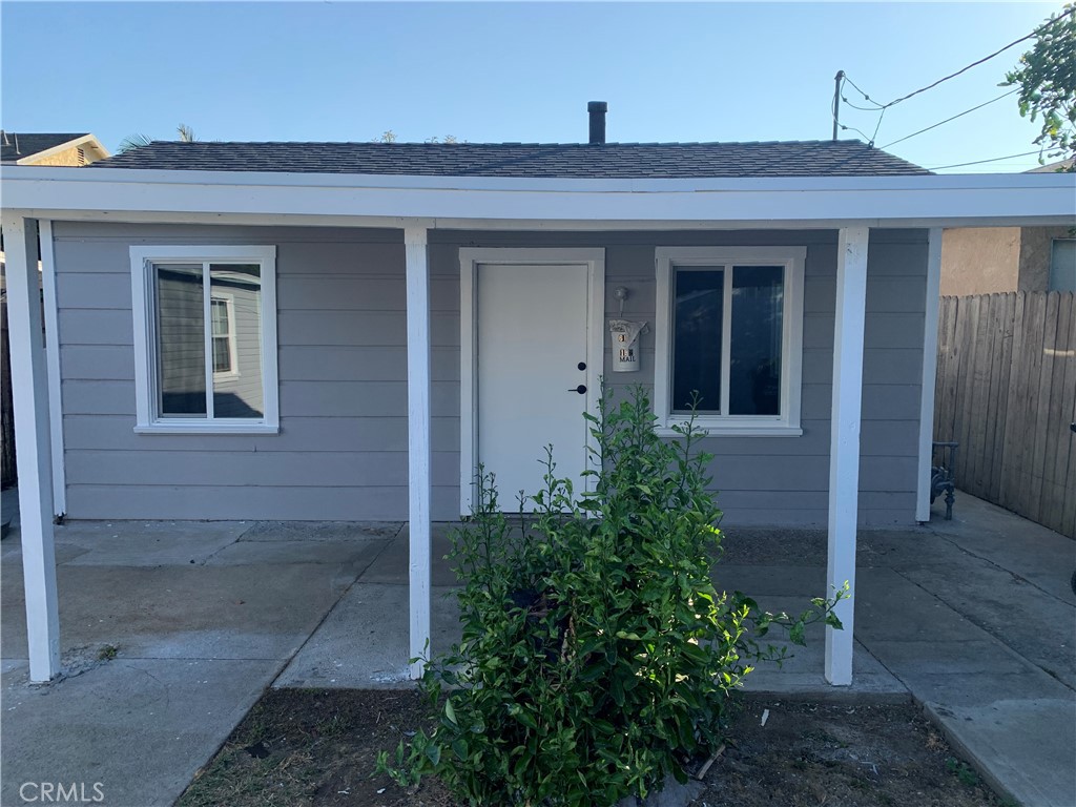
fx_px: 808
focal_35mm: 26
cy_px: 404
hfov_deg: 67.3
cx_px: 538
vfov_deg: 53.1
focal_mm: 4.25
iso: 25
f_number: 1.8
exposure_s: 1/842
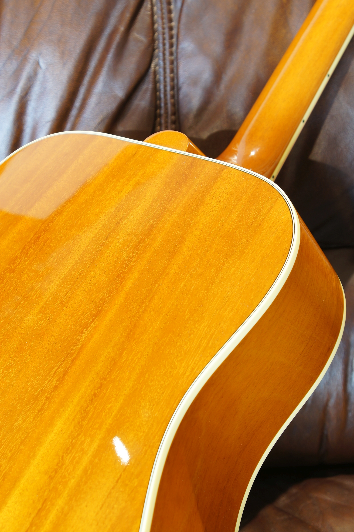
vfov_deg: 33.4
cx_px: 177
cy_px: 266
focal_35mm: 60
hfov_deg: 22.6
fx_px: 887
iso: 100
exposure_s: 1/2.5
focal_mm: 40
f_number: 7.1
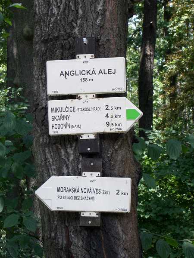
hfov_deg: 13.0
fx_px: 852
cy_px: 129
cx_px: 97
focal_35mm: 114
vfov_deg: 17.3
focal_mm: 18.9
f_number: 5.4
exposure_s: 1/100
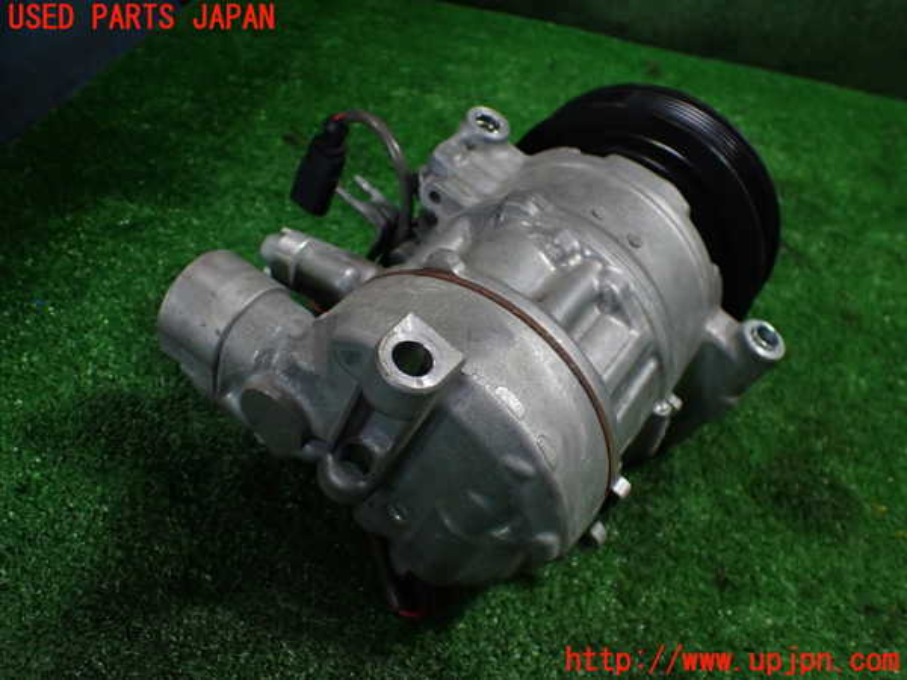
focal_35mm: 30
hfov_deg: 60.0
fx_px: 786
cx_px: 454
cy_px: 340
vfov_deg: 46.8
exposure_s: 1/125
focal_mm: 5.4
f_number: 2.3
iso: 500
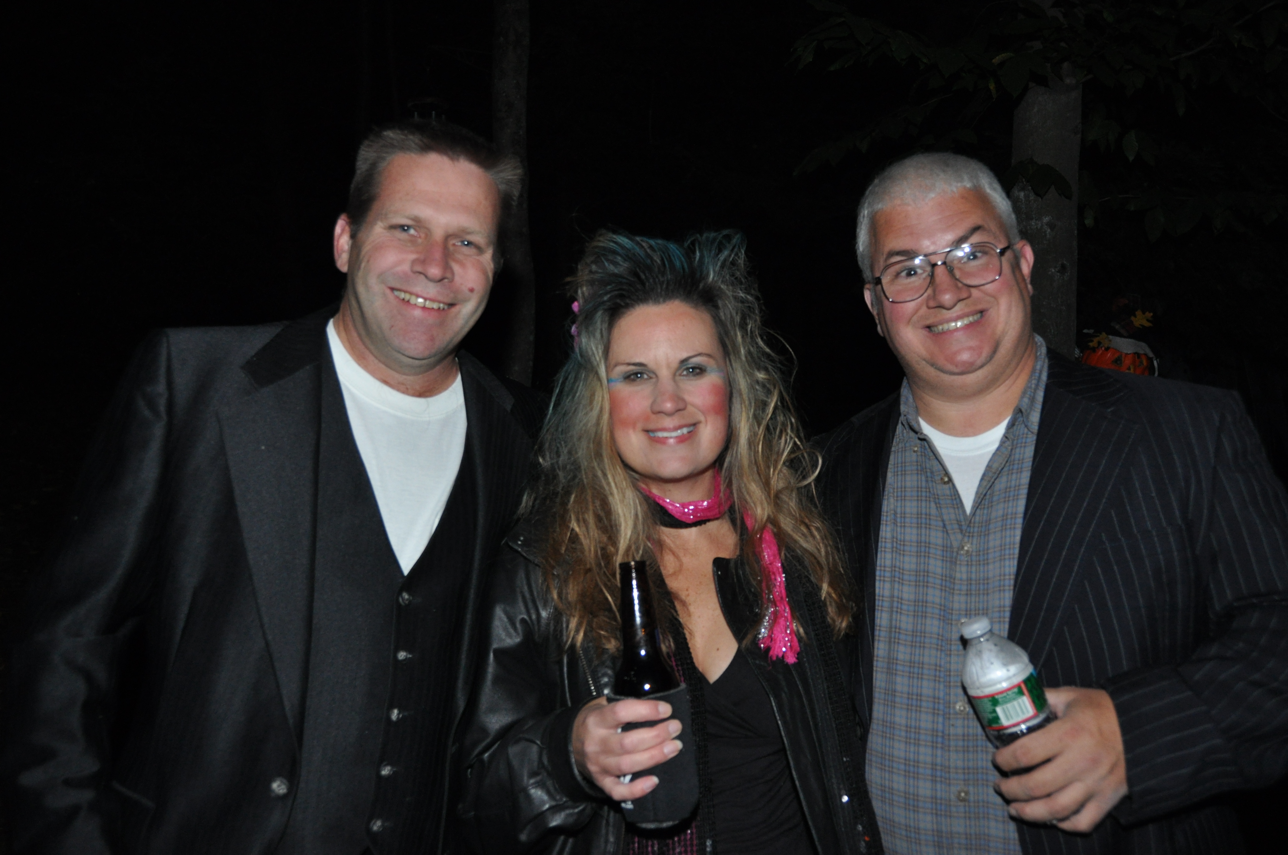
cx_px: 644
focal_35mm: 33
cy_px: 428
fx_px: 1179
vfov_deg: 39.9
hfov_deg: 57.3
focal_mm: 22
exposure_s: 1/60
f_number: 4
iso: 800
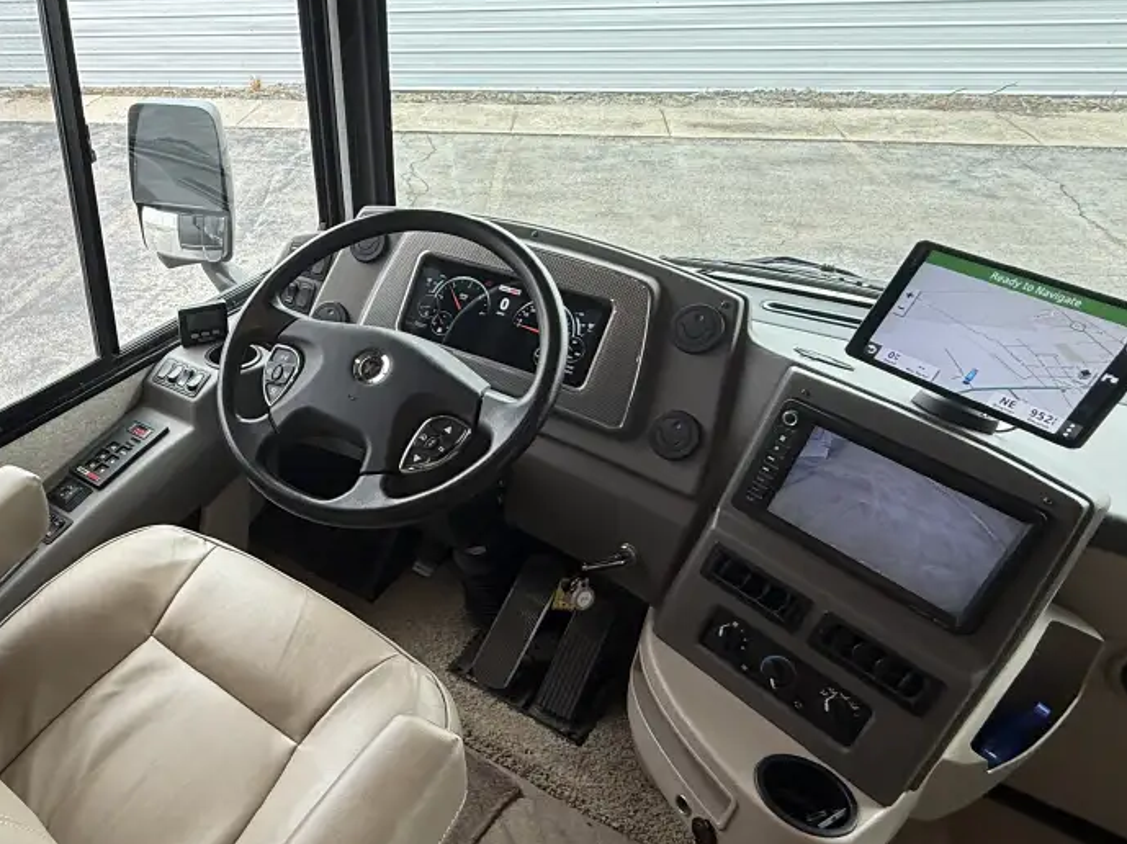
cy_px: 424
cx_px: 242
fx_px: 879
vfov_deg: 51.3
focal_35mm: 27
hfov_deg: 60.6
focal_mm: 2.22
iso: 50
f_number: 2.2
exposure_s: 1/104
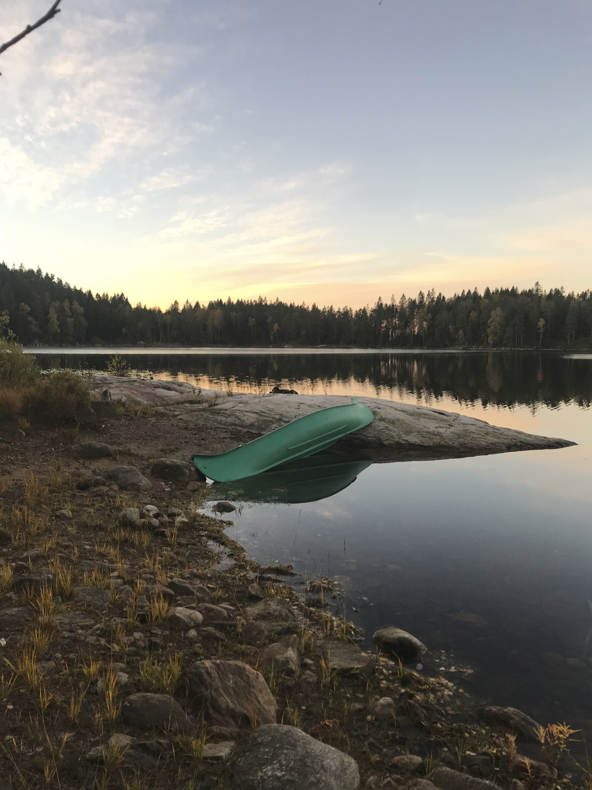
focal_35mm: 28
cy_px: 395
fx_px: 638
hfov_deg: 49.7
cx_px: 296
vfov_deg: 63.4
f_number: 1.8
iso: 25
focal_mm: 3.99
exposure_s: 1/100
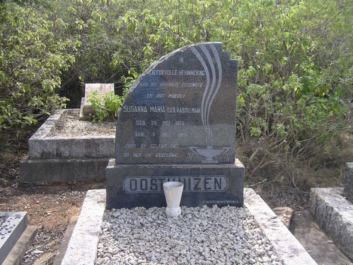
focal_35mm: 48
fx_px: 489
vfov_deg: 30.3
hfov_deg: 39.7
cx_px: 176
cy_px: 132
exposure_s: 1/200
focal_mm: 7.5
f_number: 3.1
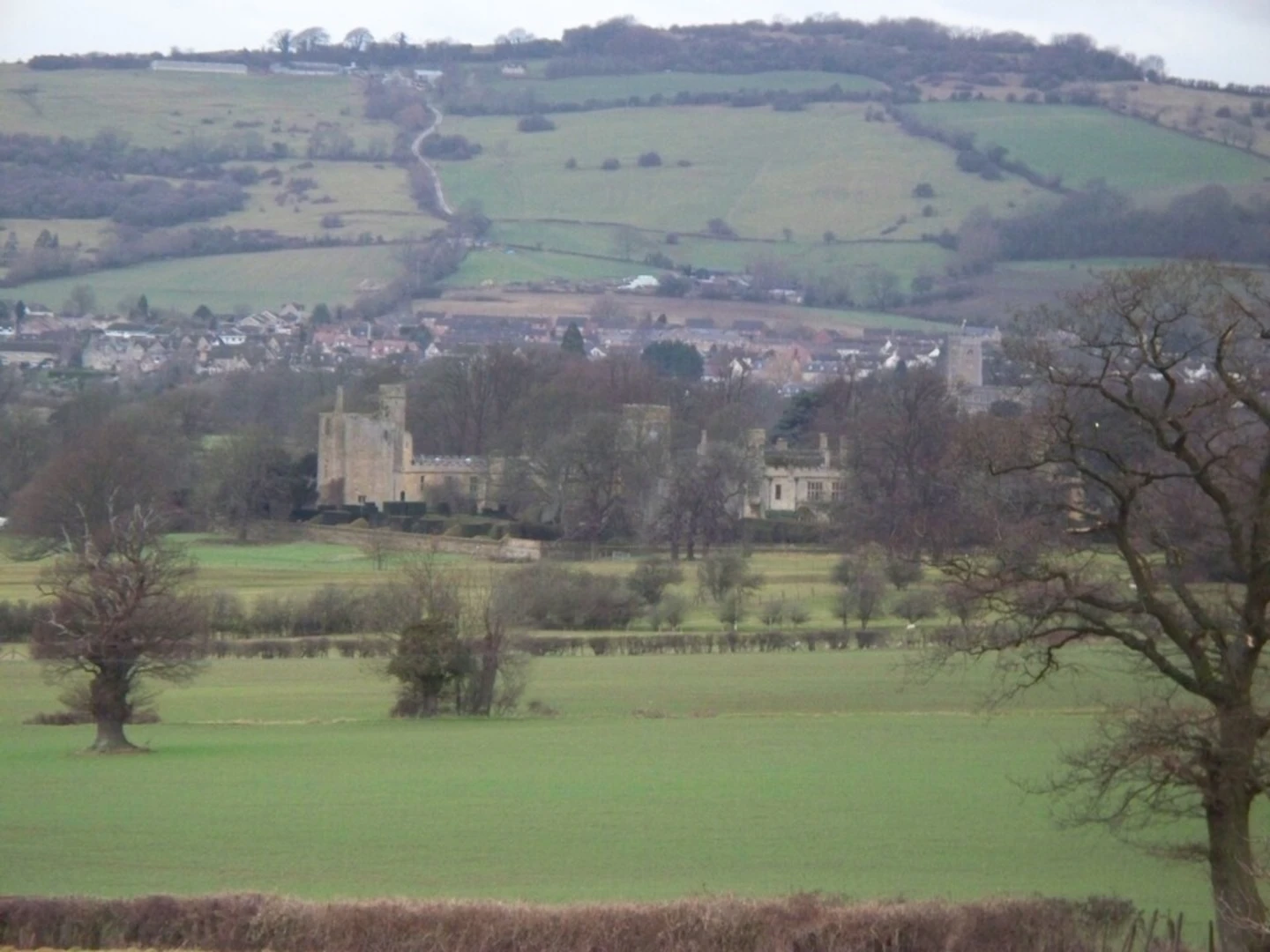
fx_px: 6604
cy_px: 476
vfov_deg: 8.2
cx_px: 635
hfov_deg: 11.0
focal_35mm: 180
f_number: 5.1
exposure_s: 1/400
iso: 500
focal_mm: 37.7
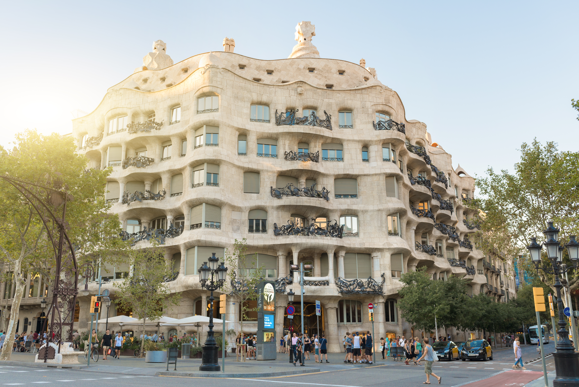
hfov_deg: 54.4
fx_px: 563
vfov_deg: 37.9
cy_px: 194
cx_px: 290
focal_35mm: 35
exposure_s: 1/125
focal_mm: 35
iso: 200
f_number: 4.5
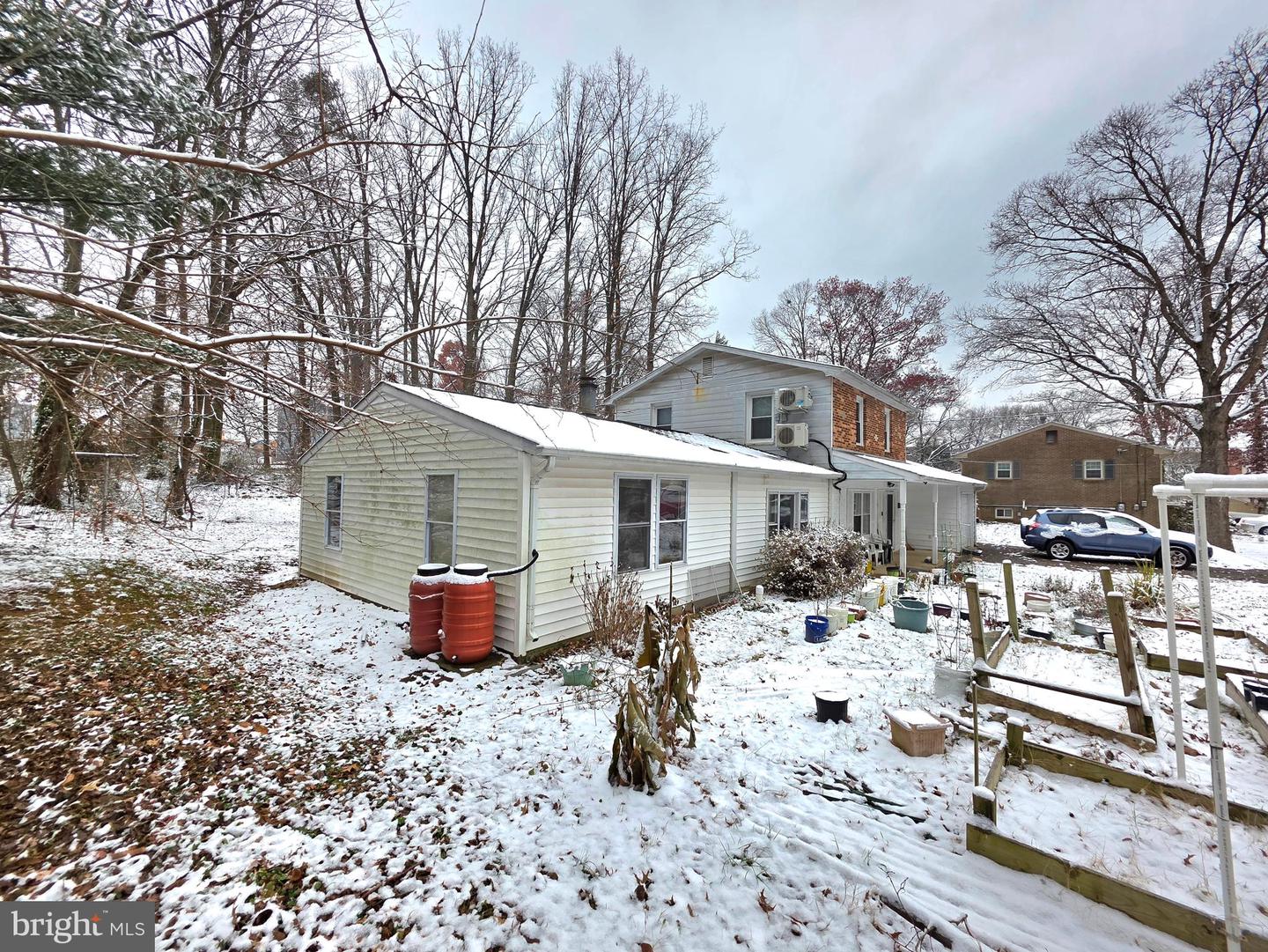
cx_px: 634
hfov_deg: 106.2
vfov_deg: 90.0
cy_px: 476
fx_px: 476
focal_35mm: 13
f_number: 1.9
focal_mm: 2.2
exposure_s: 1/120
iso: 20
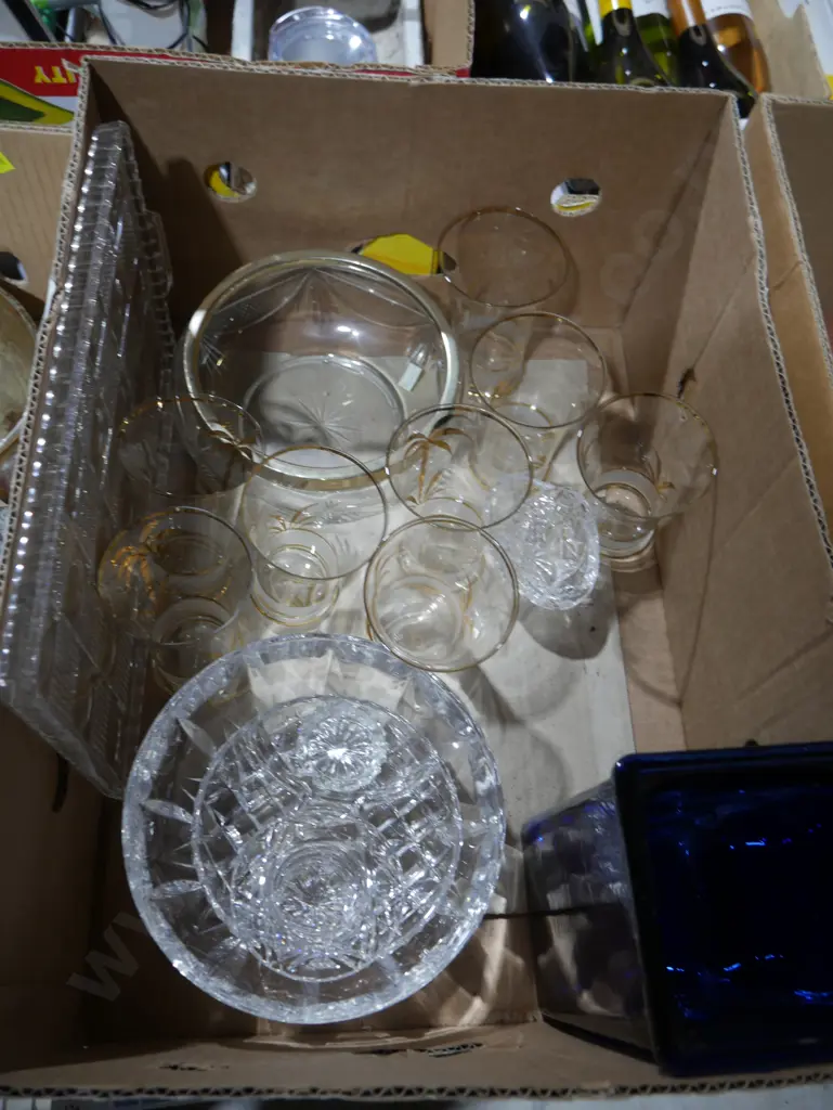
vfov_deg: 63.4
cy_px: 555
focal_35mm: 28
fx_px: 898
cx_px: 416
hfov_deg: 49.8
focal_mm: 14
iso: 250
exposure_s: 1/60
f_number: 3.5
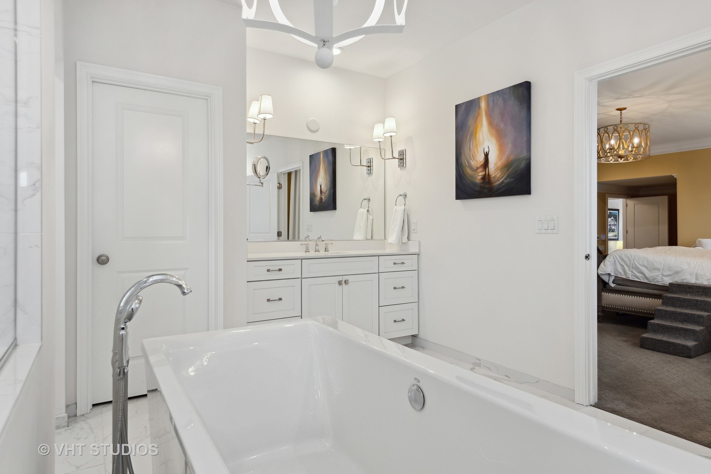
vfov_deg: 59.5
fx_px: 415
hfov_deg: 81.2
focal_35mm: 21
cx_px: 356
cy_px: 237
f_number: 6.7
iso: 200
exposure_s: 1/30
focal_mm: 21
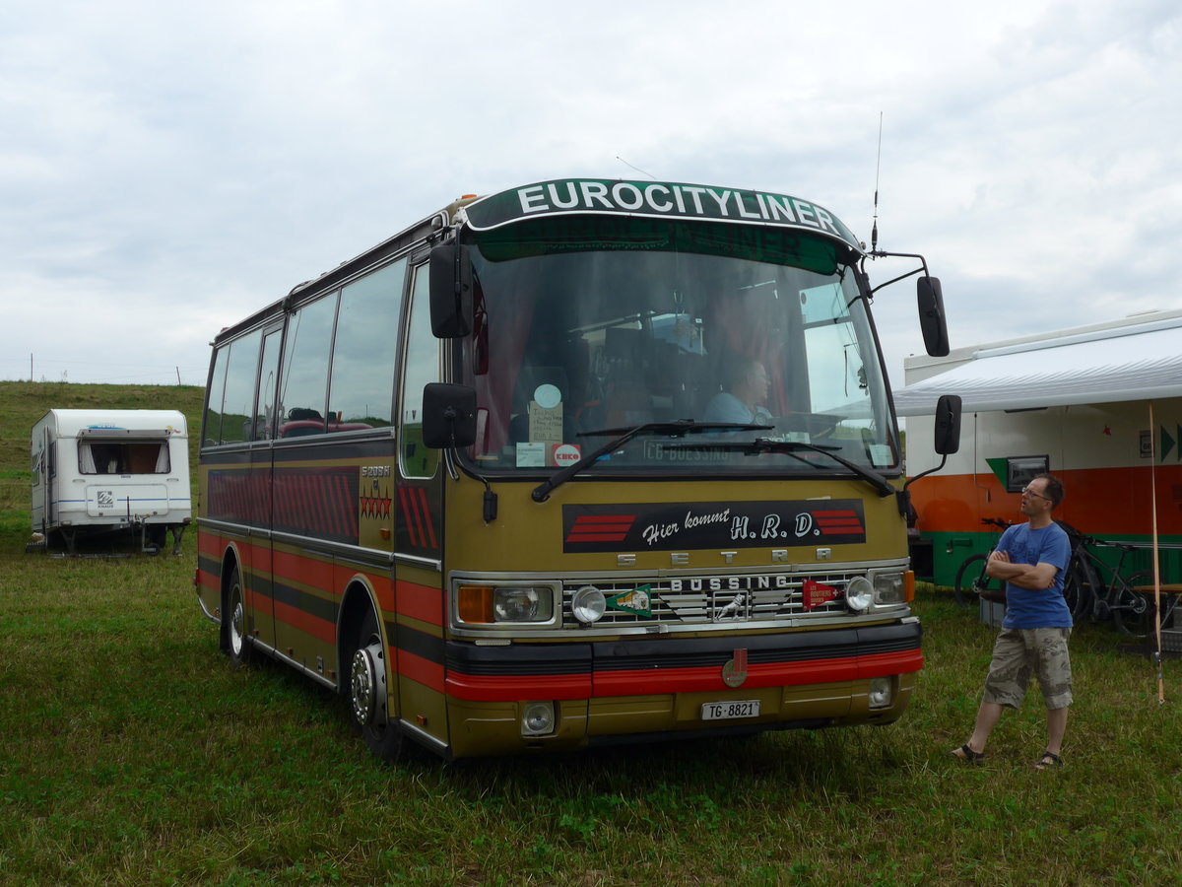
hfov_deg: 42.9
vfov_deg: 32.9
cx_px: 591
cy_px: 444
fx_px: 1502
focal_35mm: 44
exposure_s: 1/500
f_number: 2.8
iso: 80
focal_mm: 9
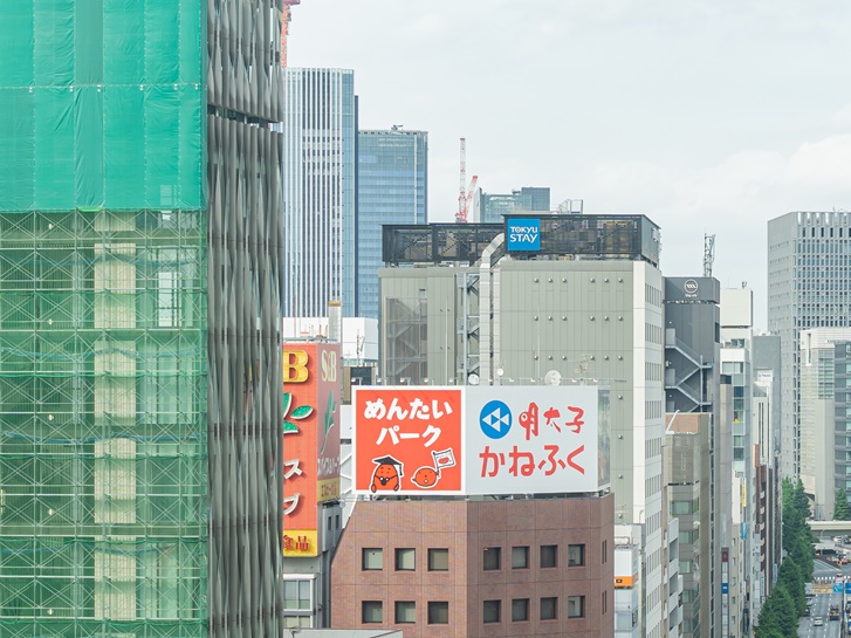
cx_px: 753
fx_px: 3122
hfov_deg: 15.4
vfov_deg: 11.5
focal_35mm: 127
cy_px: 702
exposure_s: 1/800
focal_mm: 50
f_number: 2.2
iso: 100
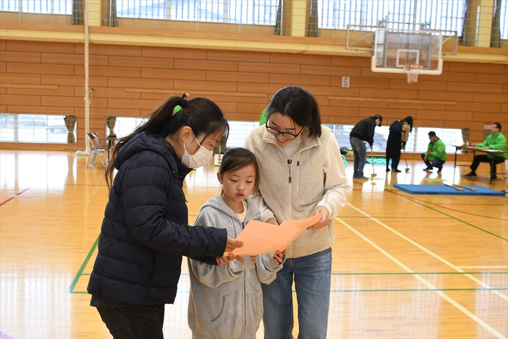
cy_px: 170
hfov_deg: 49.6
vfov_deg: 34.2
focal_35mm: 39
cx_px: 254
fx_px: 550
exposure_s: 1/160
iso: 1000
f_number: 5
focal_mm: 26
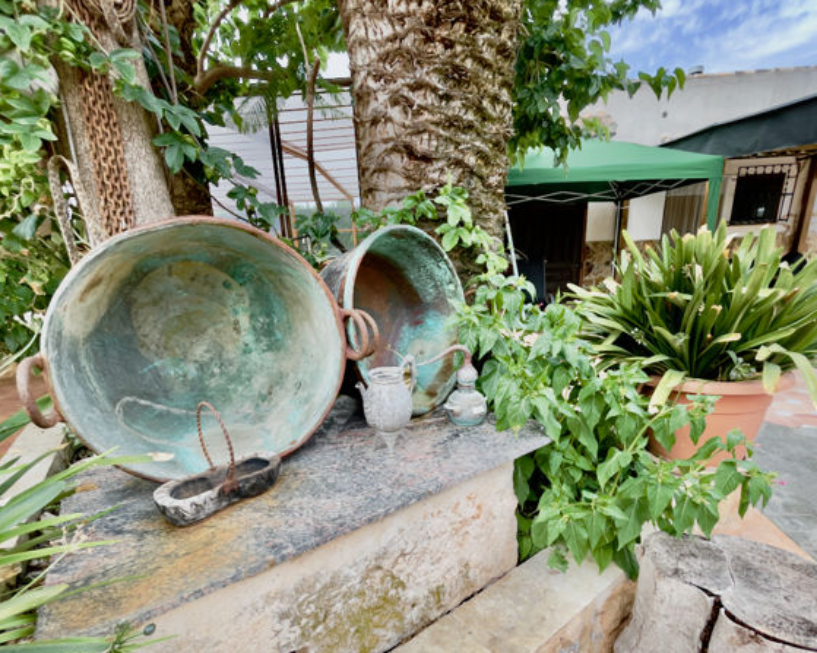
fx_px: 387
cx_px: 420
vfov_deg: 79.8
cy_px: 377
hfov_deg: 93.1
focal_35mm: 16
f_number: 2.4
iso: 25
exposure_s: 1/137
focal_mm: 1.54
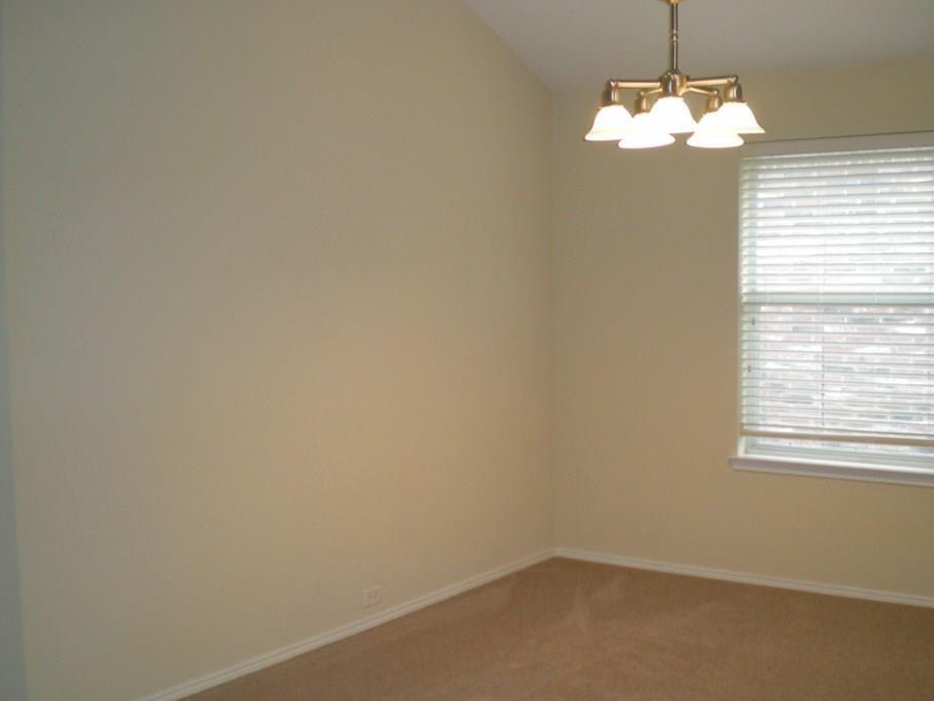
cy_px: 356
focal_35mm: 43
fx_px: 1160
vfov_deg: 33.6
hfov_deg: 43.8
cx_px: 510
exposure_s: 1/59
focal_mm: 6.3
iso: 170
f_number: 3.1
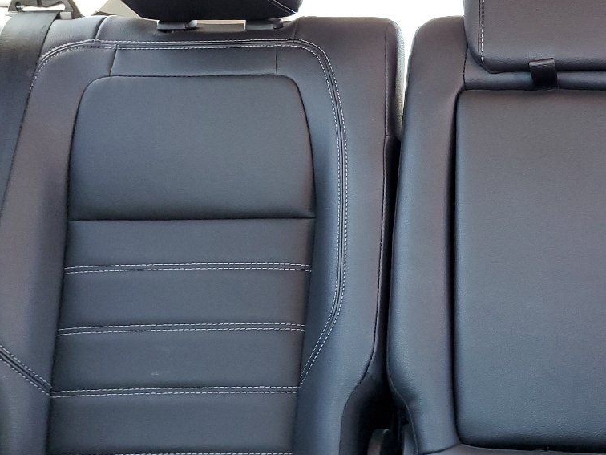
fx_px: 963
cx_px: 517
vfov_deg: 26.6
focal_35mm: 55
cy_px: 225
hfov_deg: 33.5
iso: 116
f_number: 1.5
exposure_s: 1/60.2
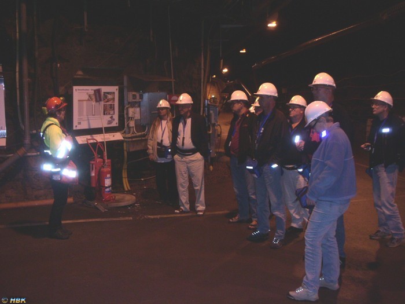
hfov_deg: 49.0
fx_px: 445
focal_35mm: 38
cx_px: 202
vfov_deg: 37.7
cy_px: 152
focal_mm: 6
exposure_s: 1/50
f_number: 2.8
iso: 160
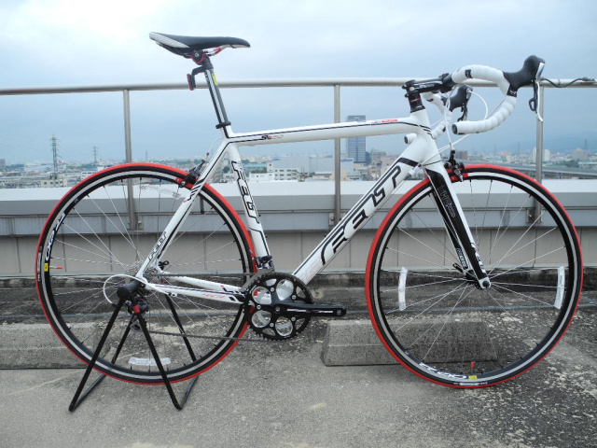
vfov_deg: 49.7
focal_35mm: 28
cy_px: 224
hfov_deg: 63.4
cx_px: 298
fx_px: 483
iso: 100
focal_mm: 6
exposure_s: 1/838
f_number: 3.2
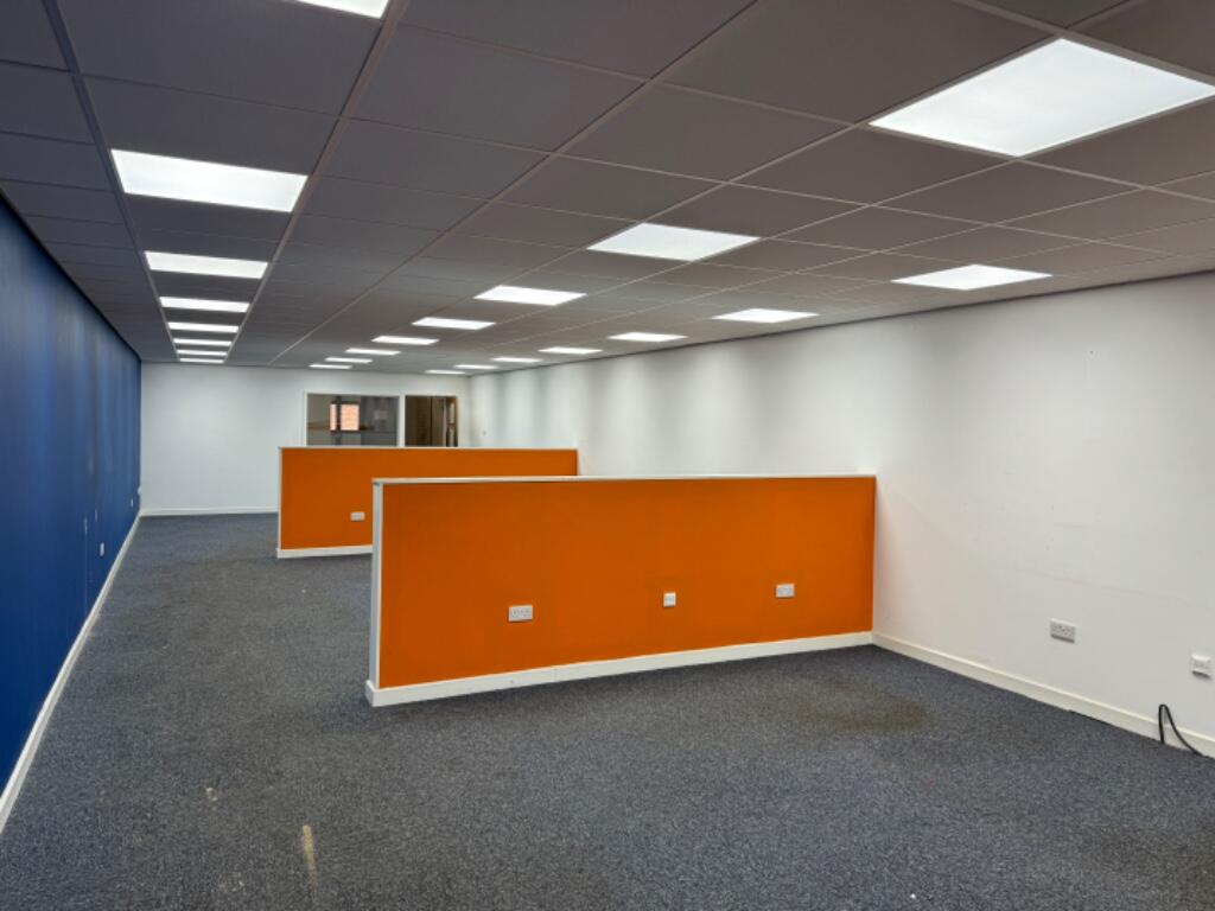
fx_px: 842
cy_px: 456
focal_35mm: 24
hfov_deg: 71.6
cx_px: 608
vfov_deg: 56.8
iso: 80
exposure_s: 1/100
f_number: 1.78
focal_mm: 6.76
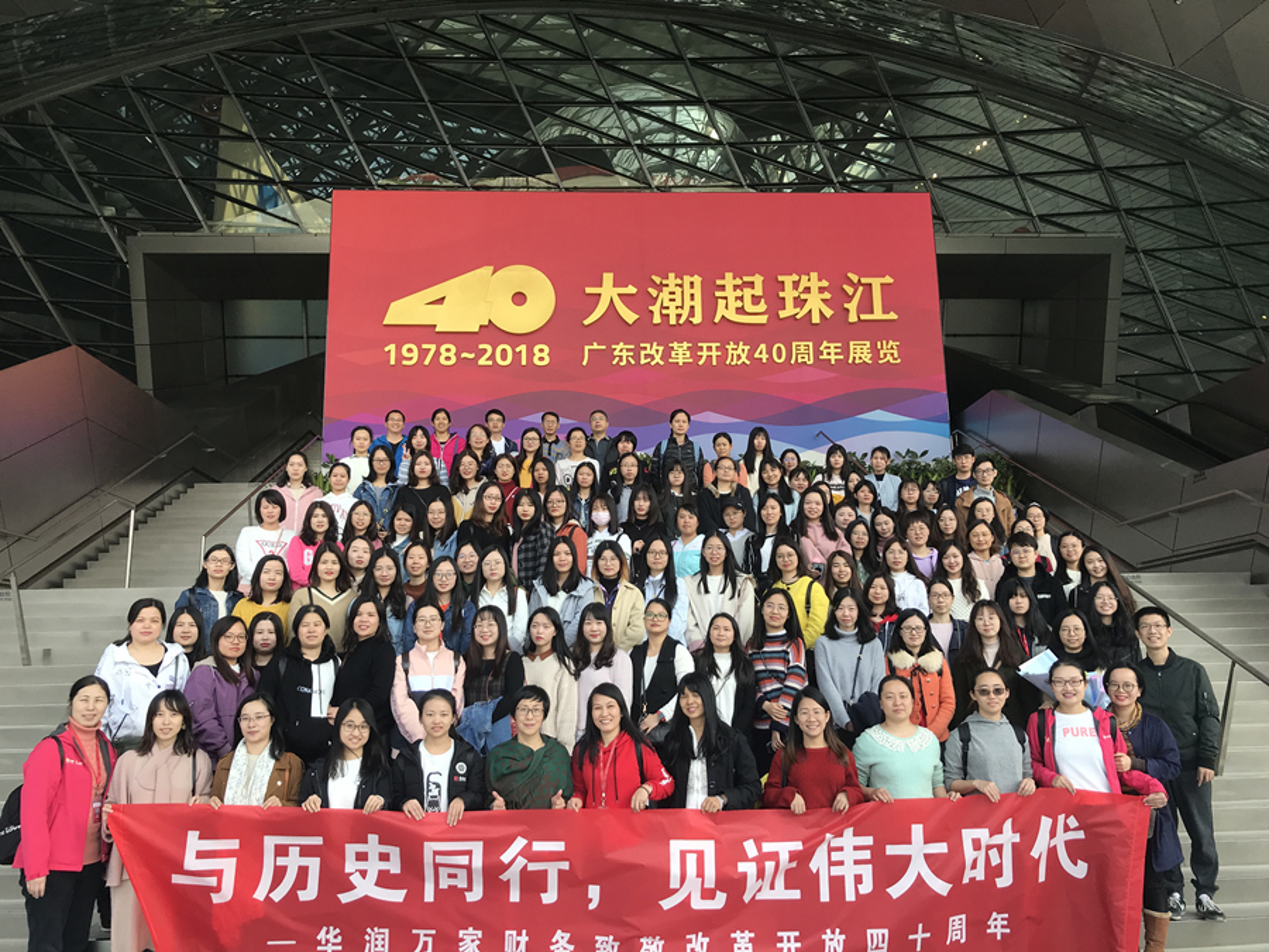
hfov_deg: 63.4
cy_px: 476
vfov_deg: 49.7
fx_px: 1026
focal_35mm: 28
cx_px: 634
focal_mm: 3.99
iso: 20
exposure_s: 1/394
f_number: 1.8
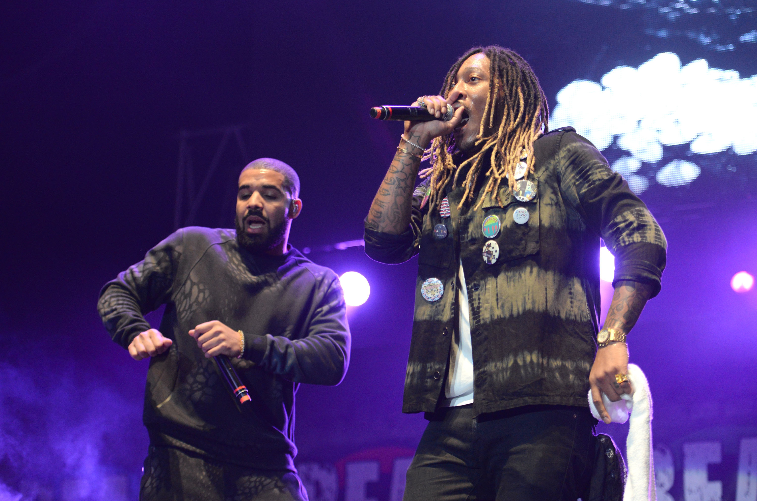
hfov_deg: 24.8
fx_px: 1721
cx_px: 378
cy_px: 250
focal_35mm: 82
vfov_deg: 16.6
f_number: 3.2
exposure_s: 1/800
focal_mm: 82
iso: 3200
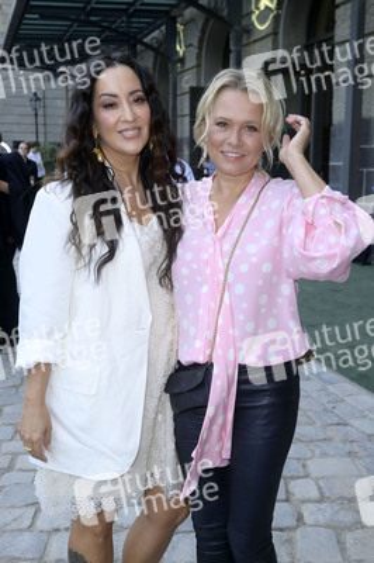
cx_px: 187
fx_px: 593
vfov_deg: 50.7
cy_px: 282
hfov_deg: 35.0
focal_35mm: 38
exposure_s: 1/250
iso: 800
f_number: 5.6
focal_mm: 38
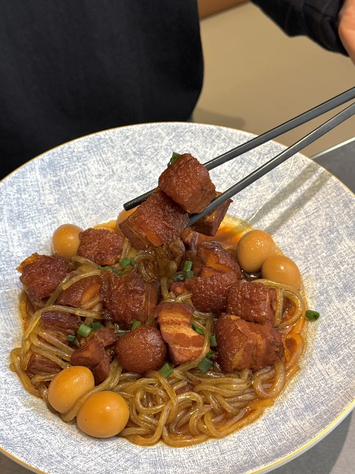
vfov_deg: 31.7
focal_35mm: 61
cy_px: 233
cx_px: 161
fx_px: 834
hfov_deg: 24.0
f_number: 1.78
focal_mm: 6.76
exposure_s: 1/100
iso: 80
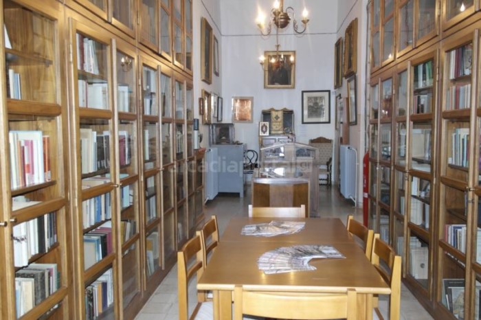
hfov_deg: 62.0
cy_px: 160
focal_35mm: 30
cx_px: 240
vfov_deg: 43.6
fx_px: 401
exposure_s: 1/40
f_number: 3.5
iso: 400
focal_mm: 20
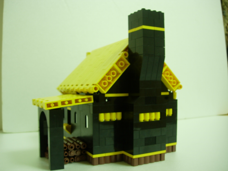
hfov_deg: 49.0
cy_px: 86
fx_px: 250
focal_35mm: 38
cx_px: 114
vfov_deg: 37.7
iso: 64
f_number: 2.8
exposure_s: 1/4.6
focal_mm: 7.8
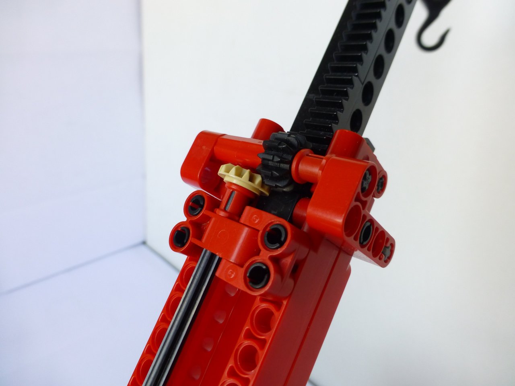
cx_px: 258
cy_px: 193
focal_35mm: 24
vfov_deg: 56.8
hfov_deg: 71.6
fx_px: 357
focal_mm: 4.3
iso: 160
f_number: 3.3
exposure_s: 1/60
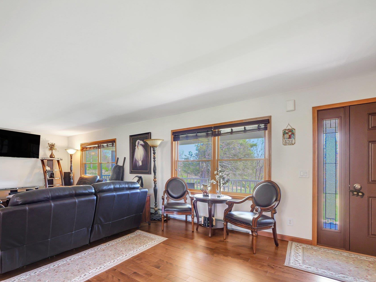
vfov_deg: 74.2
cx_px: 148
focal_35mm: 17
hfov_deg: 89.7
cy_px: 164
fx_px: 185
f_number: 3.2
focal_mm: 7
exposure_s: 1/100
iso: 800
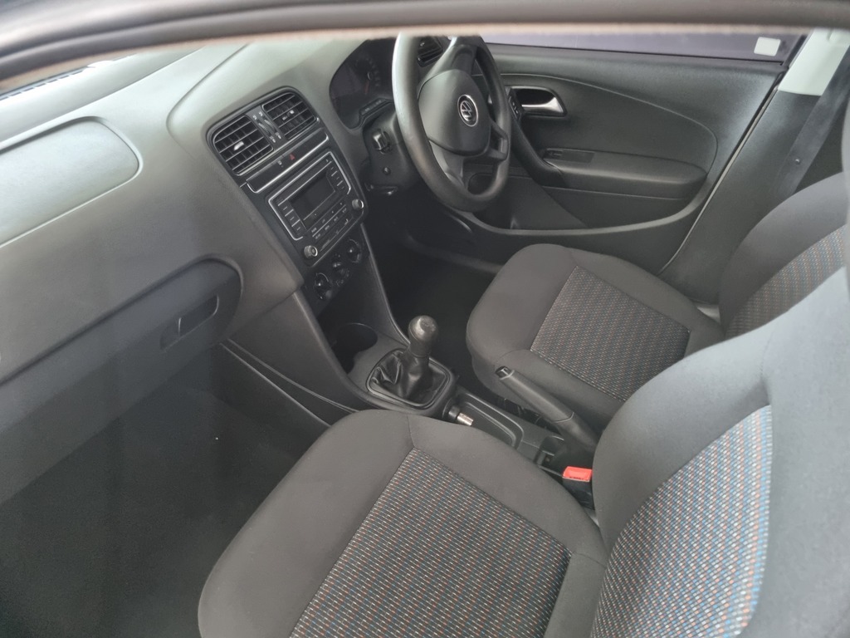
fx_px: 638
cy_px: 319
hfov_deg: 67.3
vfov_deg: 53.1
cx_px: 425
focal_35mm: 26
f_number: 1.8
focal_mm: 5.4
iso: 640
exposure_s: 1/33
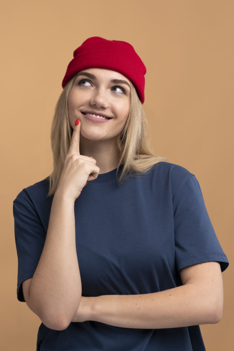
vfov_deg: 27.0
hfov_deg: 18.2
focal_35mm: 75
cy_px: 176
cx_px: 117
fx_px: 731
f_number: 8
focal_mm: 75
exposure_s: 1/160
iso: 100
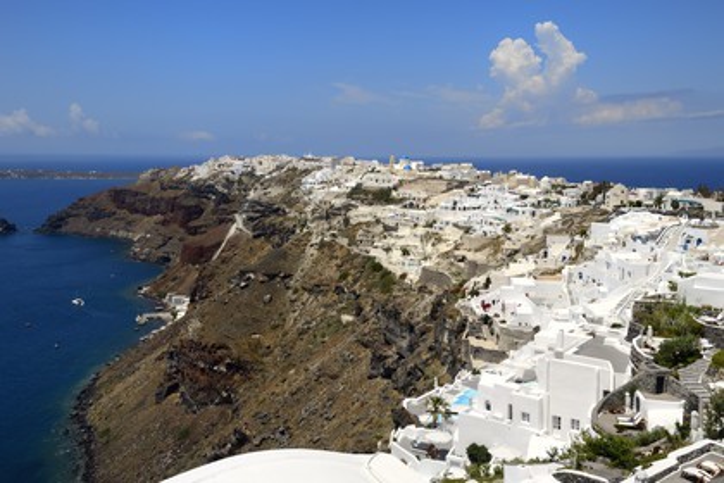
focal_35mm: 36
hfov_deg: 53.1
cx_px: 362
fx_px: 724
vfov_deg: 36.9
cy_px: 242
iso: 100
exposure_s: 1/200
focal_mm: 36
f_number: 13
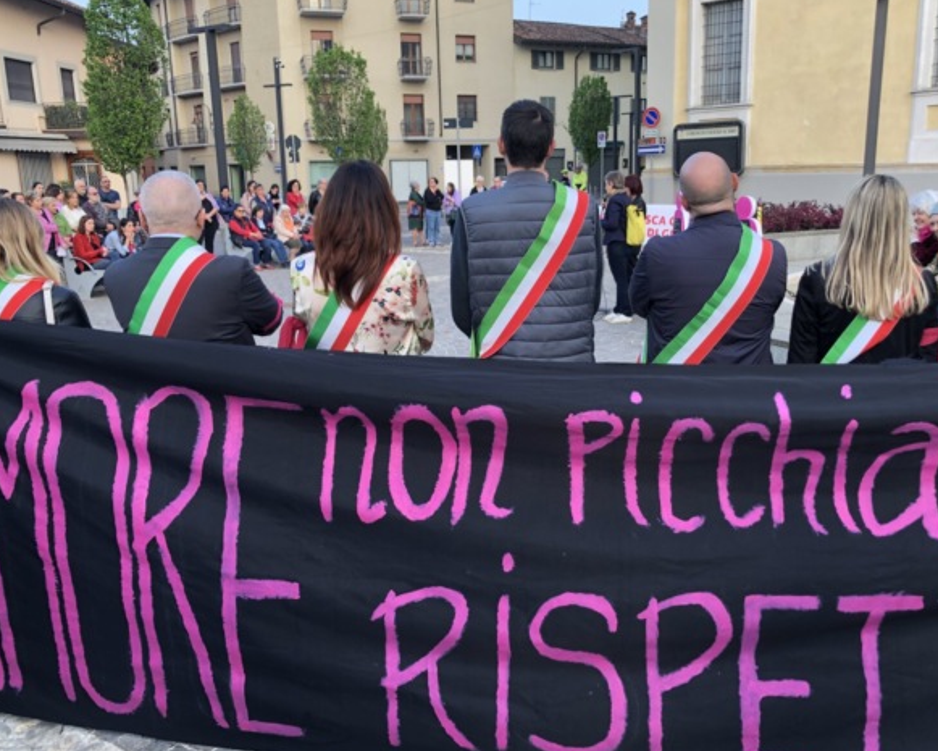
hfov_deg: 55.6
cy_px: 378
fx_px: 889
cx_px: 488
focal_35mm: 32
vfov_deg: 45.8
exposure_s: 1/120
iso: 50
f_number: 1.8
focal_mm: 4
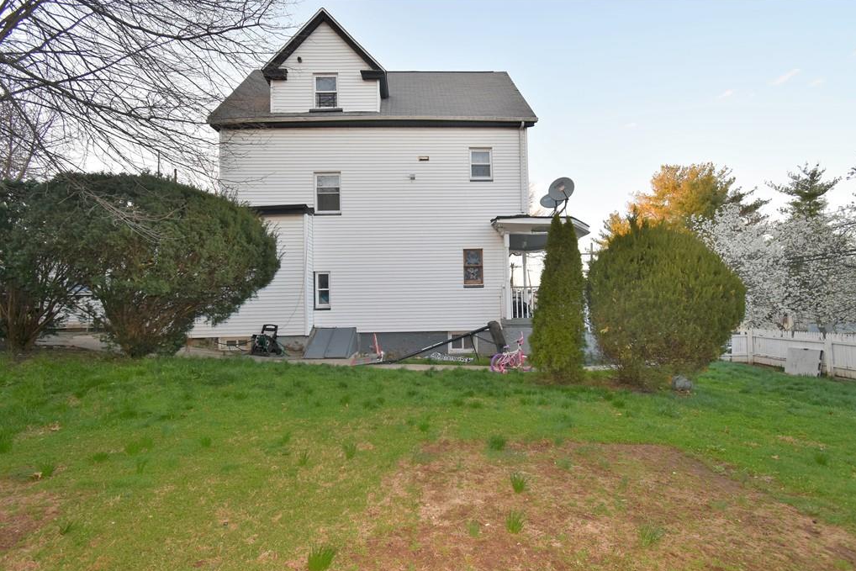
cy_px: 299
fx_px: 380
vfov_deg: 73.7
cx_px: 429
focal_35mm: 16
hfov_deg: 96.7
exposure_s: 1/100
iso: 200
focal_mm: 10
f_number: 5
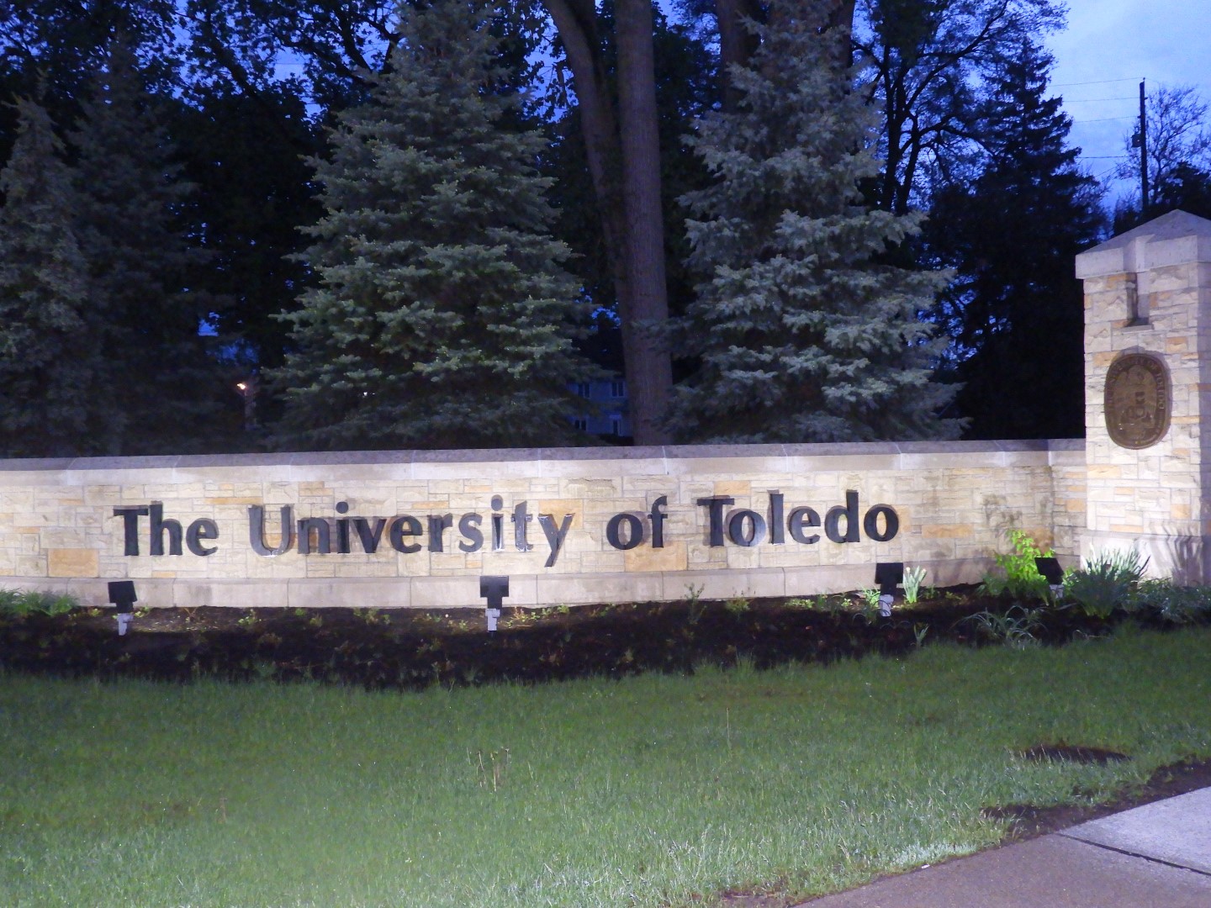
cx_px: 606
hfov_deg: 52.6
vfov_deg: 40.7
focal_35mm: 35
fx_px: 1224
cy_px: 454
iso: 1600
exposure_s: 1/30
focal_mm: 6.3
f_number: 3.8
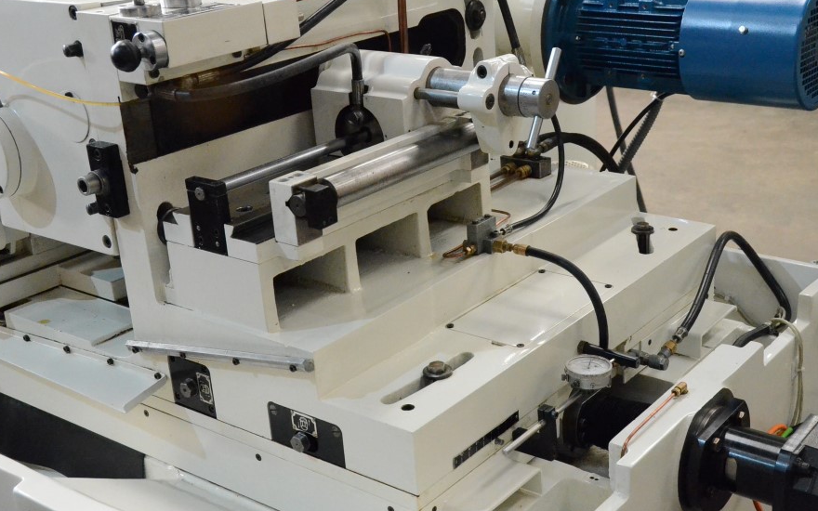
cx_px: 477
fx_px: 1092
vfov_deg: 26.3
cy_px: 252
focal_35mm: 49
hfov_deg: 40.9
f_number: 6.3
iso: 6400
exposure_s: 1/160
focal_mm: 26
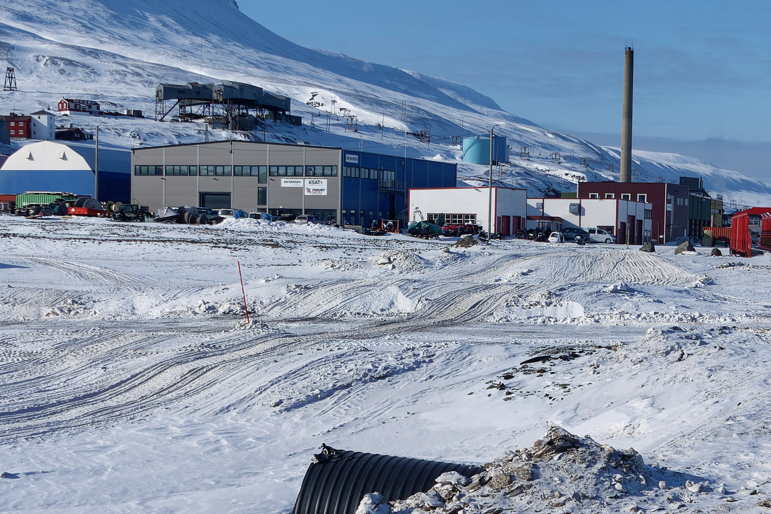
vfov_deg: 20.3
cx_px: 455
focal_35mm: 67
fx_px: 1435
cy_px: 335
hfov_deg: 30.0
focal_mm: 9
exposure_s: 1/2500
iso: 80
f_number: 2.8
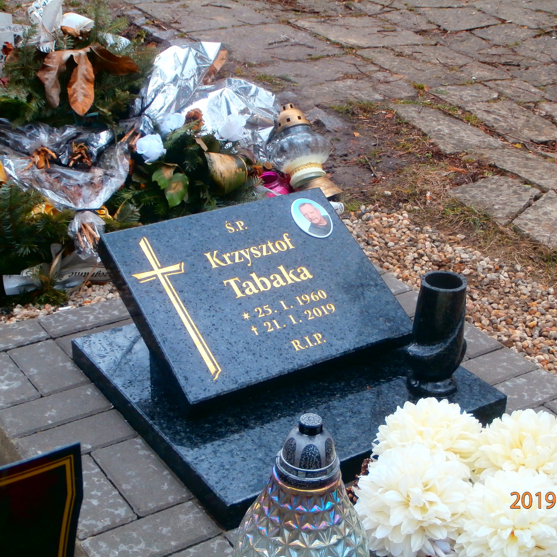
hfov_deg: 30.6
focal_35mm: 56
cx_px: 294
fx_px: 1019
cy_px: 278
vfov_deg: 30.6
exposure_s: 1/80
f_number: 4.2
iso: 125
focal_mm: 8.29
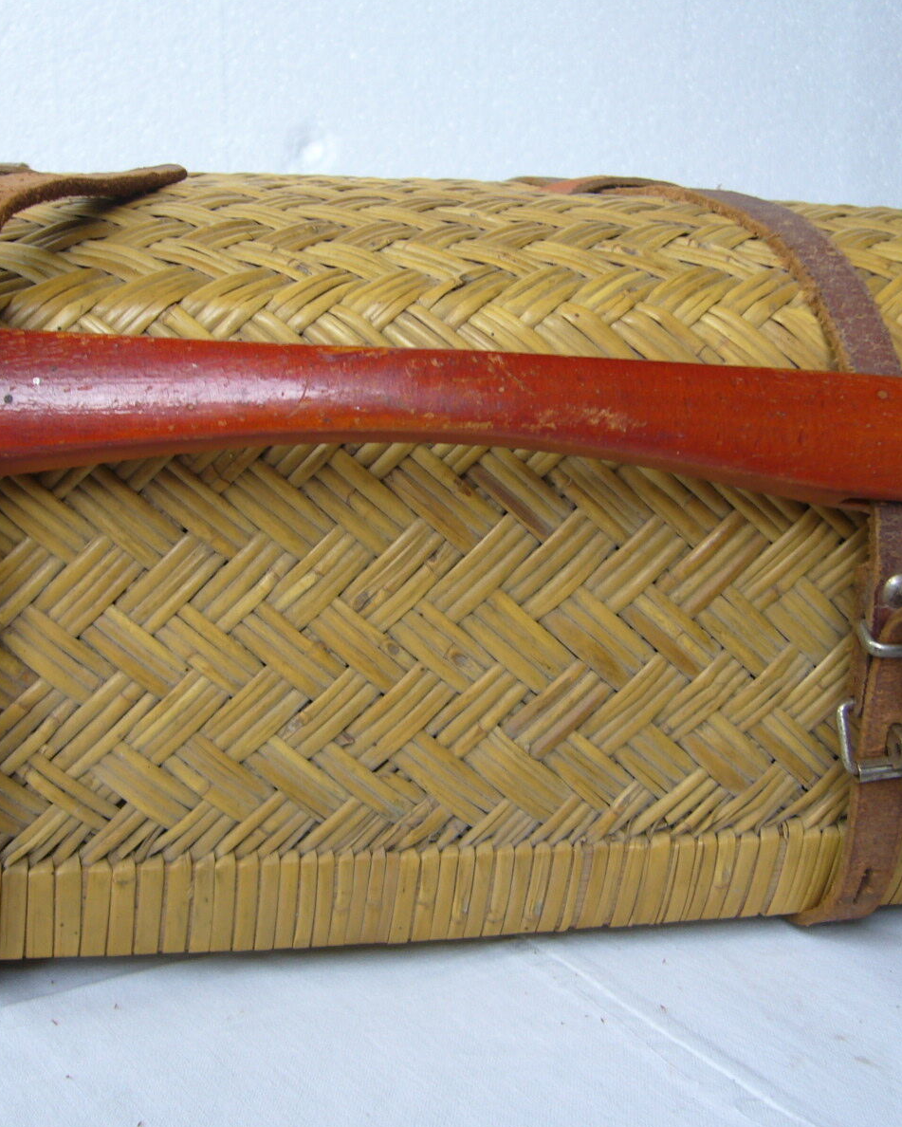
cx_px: 380
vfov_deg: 40.3
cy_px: 564
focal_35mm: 46
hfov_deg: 32.7
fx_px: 1534
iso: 80
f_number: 2.8
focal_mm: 5.8
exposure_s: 1/40
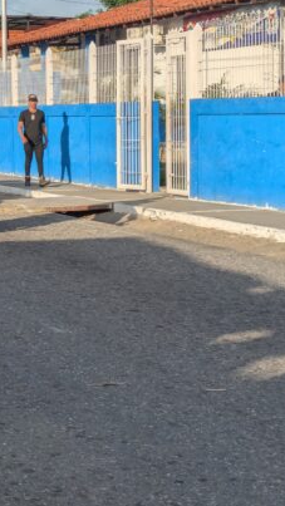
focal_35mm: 96
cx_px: -10
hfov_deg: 12.5
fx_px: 1288
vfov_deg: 22.2
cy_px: 239
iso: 48
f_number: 1.89
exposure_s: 1/2299
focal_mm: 5.43
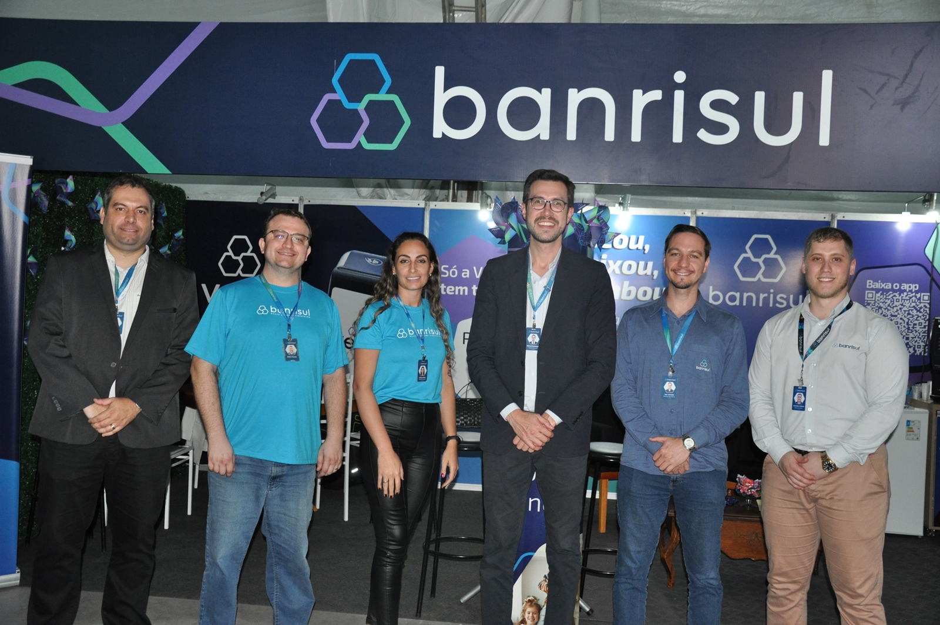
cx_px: 470
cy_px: 312
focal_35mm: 38
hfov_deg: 51.3
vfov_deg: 35.4
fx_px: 978
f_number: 4
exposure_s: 1/60
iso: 800
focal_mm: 25
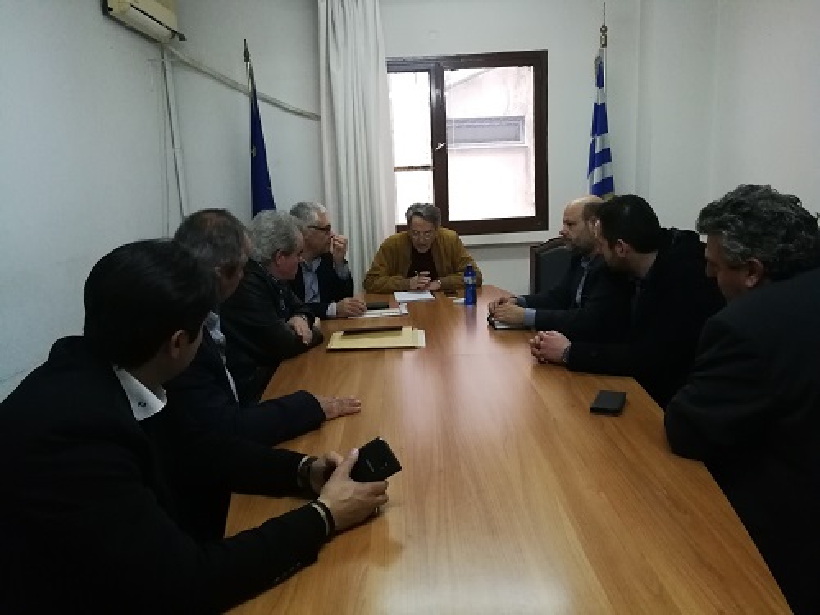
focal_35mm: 27
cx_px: 410
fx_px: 640
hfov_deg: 65.3
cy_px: 308
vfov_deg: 51.4
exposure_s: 1/100
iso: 500
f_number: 2.2
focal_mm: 3.95
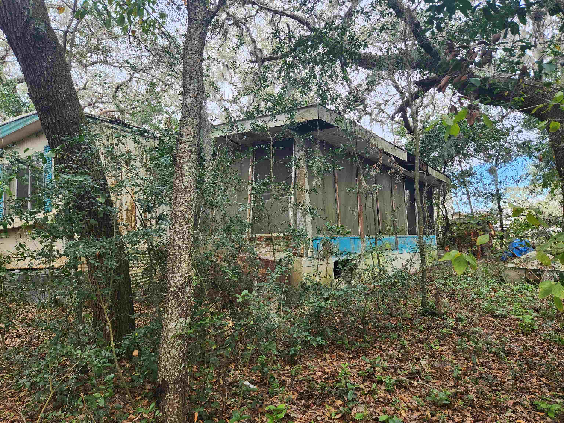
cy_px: 212
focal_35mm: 23
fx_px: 375
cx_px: 282
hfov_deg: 73.9
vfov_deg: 58.9
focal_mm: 5.4
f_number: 1.8
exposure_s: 1/180
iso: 50
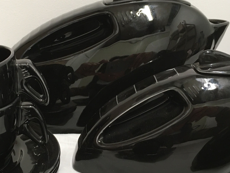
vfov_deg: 27.5
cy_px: 83
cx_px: 85
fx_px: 352
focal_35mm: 53
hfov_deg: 35.9
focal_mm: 4.15
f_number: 2.2
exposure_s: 1/33
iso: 160
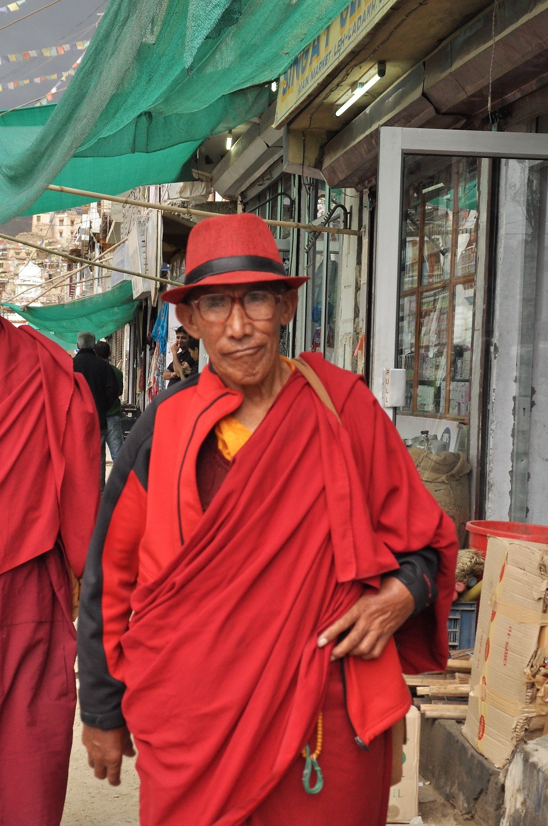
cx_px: 225
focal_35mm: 64
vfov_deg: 31.4
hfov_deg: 21.2
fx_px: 1465
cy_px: 458
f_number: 8
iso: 500
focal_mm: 28
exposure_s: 1/250
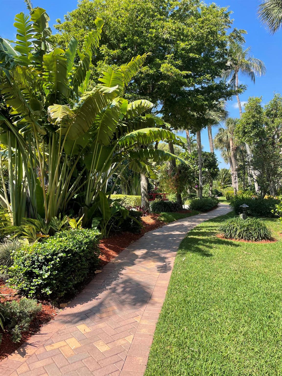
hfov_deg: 53.1
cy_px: 188
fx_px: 282
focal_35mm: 26
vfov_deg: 67.3
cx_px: 141
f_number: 1.6
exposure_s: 1/1147
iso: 32
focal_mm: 4.2
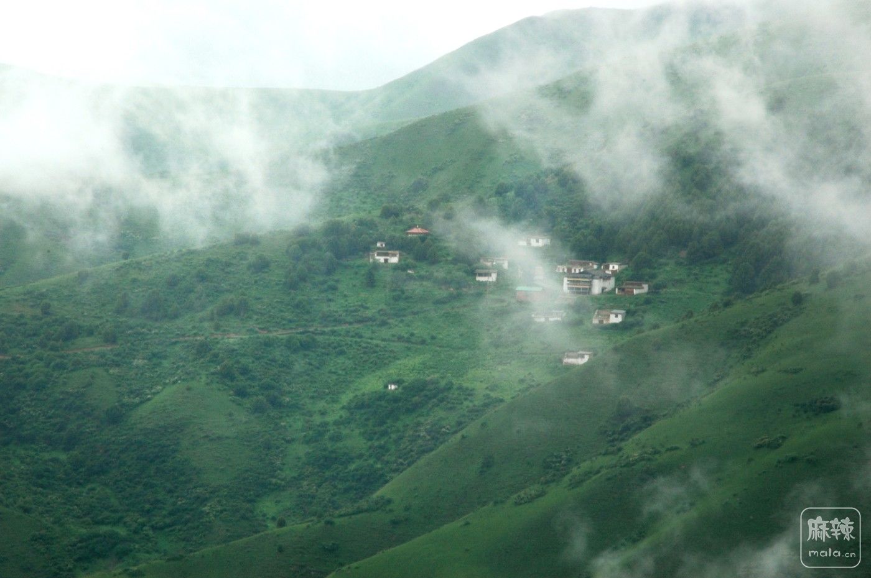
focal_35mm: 174
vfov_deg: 7.9
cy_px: 289
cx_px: 436
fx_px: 4205
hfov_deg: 11.8
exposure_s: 1/40
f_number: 20
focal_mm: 116
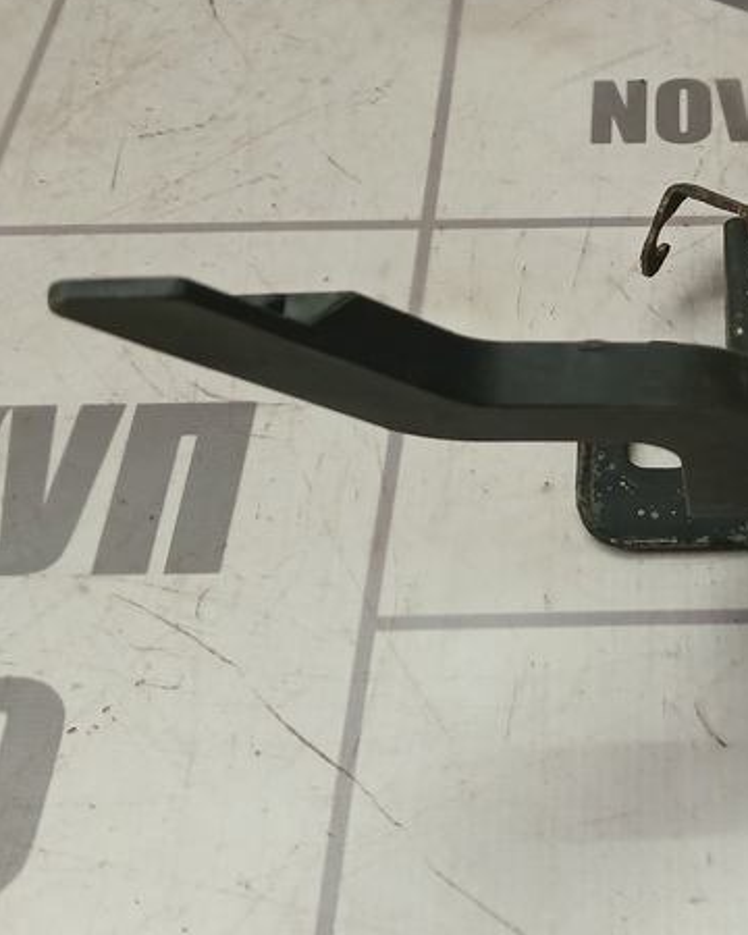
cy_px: 303
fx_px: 1660
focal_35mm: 60
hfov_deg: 24.5
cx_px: 694
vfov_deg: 31.2
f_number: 1.8
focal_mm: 4
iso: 125
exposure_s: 1/50
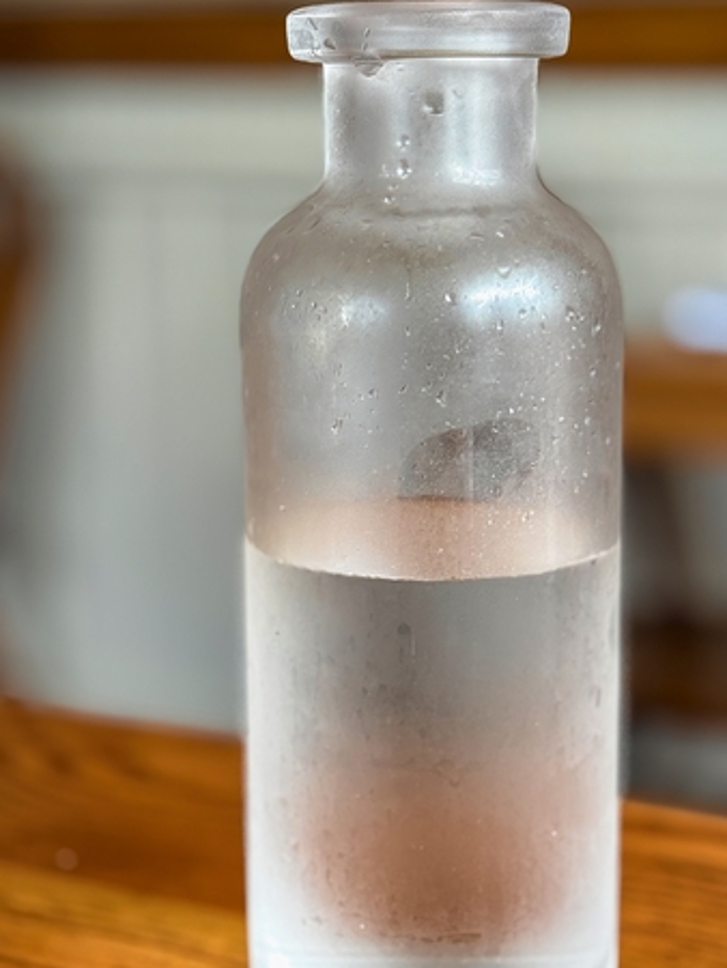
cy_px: 529
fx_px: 1790
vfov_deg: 30.2
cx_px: 422
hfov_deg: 22.9
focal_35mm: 64
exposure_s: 1/279
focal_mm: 6.76
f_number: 1.78
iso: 64
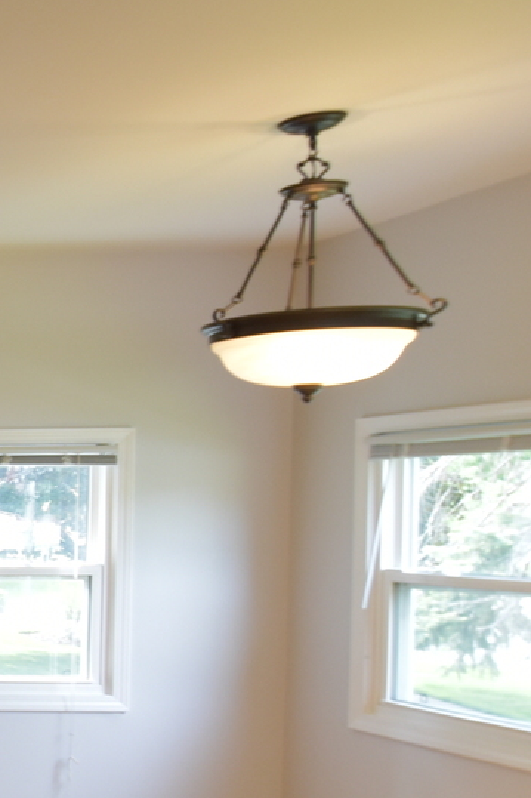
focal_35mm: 50
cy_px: 555
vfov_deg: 39.3
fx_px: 1096
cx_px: -642
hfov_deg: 16.6
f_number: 5
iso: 800
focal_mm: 11
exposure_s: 1/100
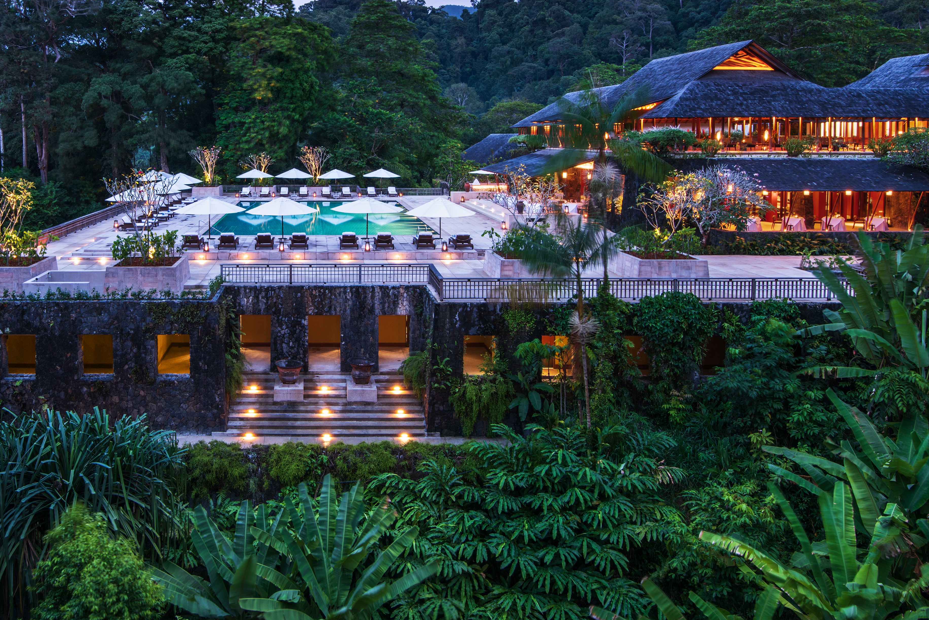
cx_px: 330
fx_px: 671
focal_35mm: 26
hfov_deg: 67.9
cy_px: 259
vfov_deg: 49.4
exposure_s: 30
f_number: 14
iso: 100
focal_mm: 19
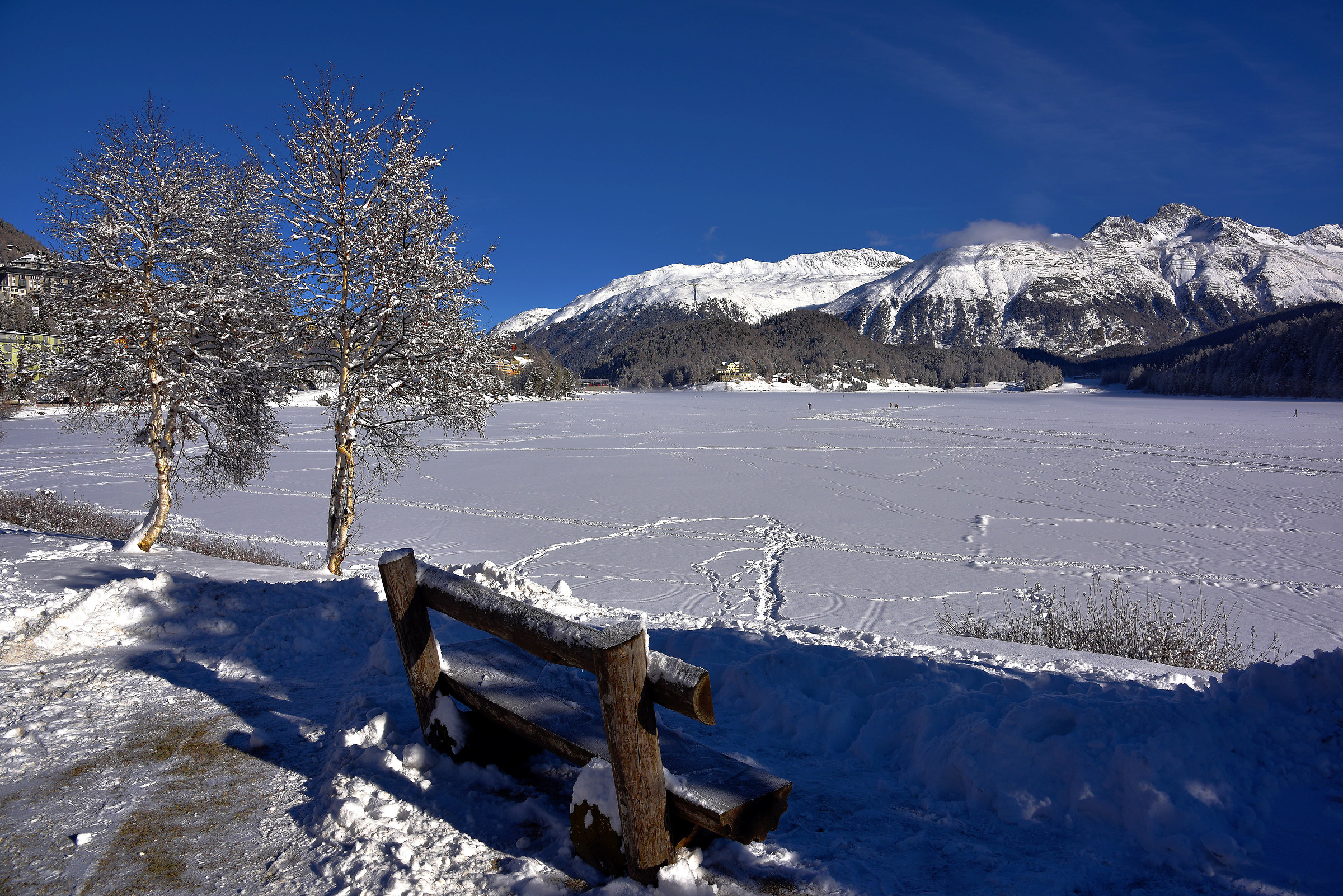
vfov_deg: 53.2
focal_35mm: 24
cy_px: 448
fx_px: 895
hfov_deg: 73.7
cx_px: 672
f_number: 10
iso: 100
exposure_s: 1/400
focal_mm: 24
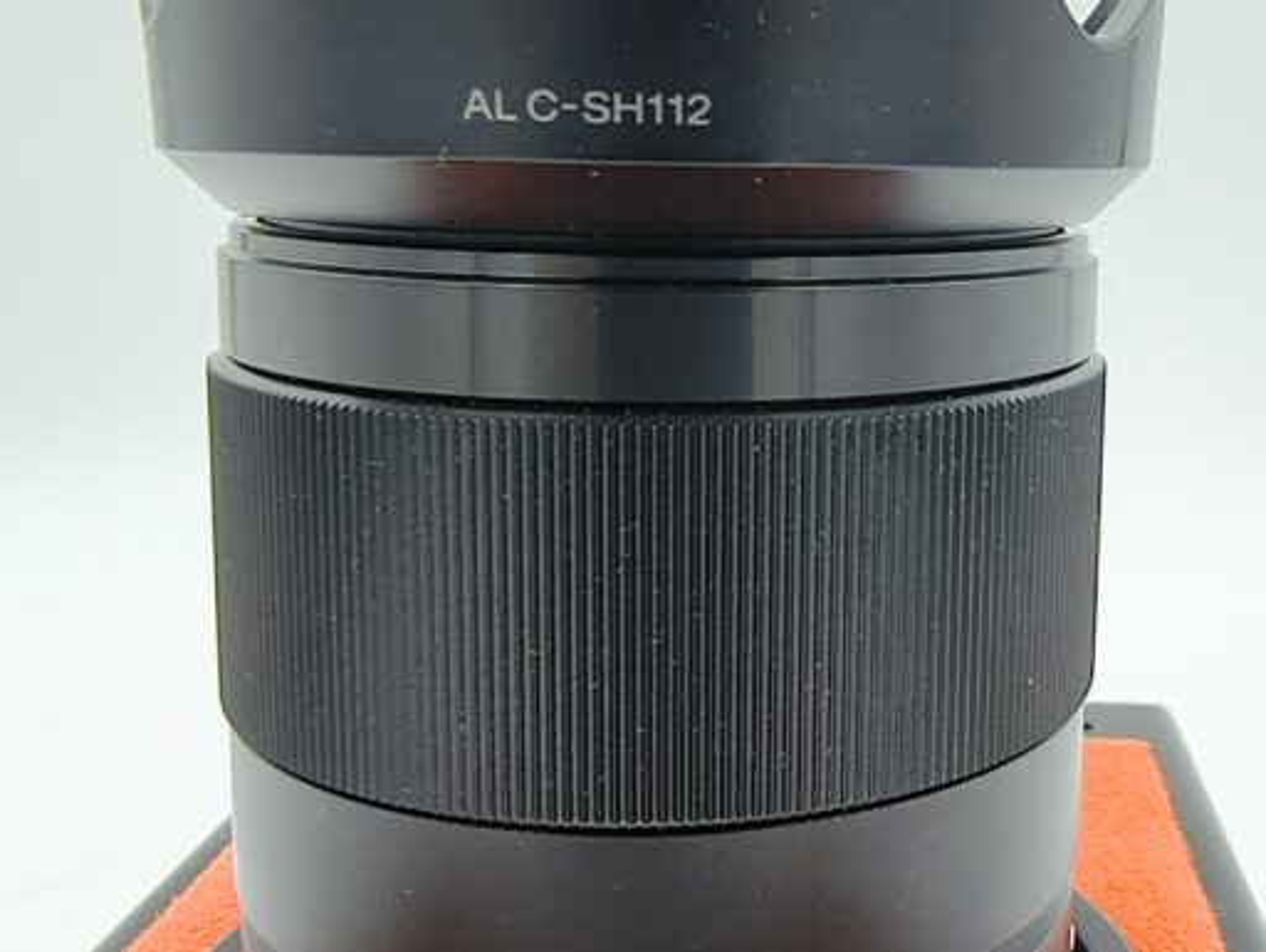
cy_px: 476
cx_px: 633
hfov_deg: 71.5
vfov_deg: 56.9
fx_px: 879
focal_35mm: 24
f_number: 2
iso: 179
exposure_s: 1/100
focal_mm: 1.83
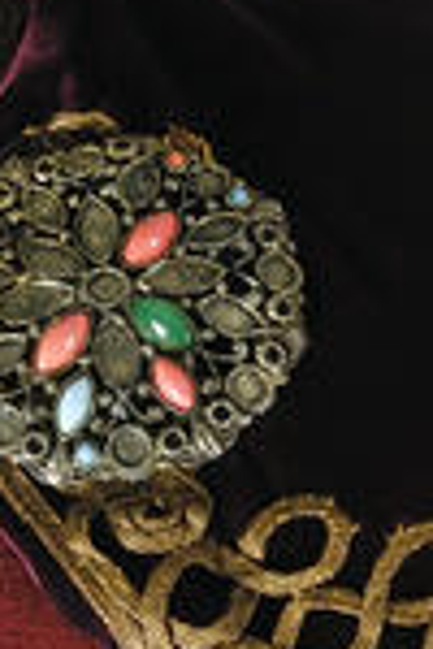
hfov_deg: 12.2
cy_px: 662
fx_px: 2021
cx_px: 78
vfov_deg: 17.8
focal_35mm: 112
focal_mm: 28
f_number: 18
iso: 200
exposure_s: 1/60
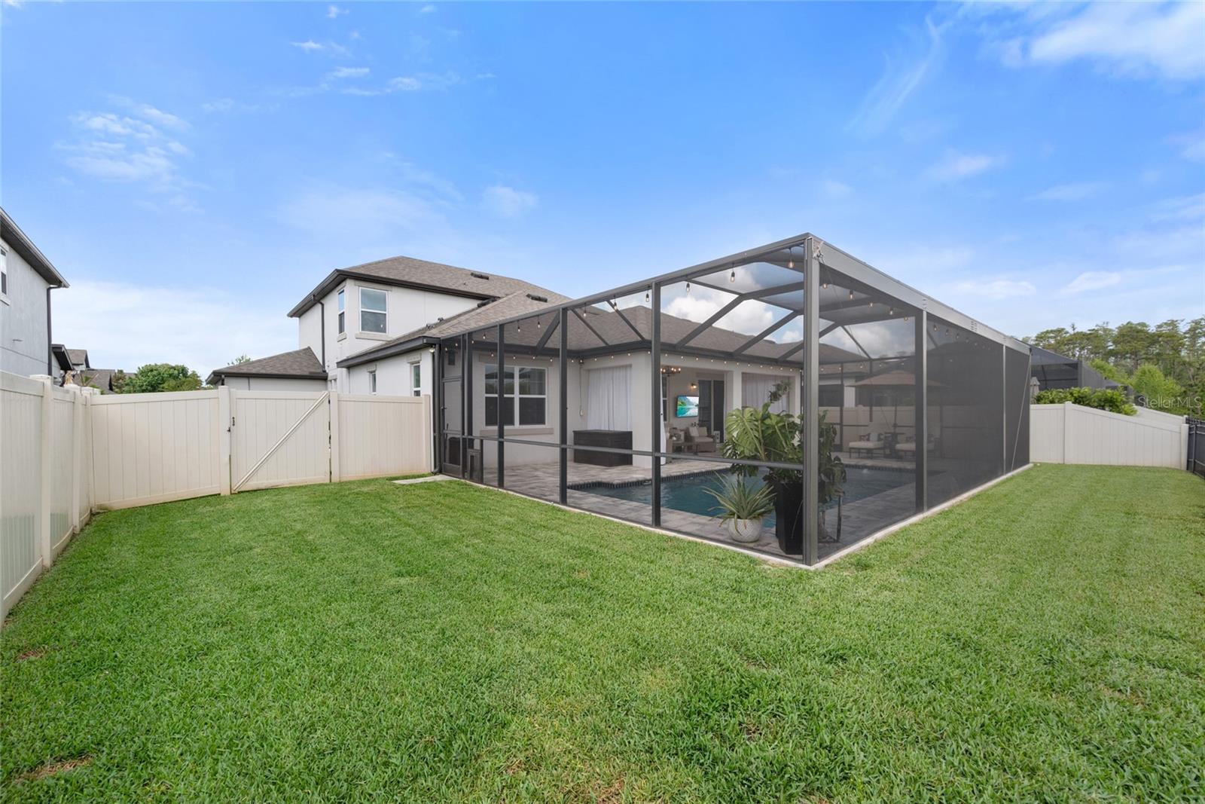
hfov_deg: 104.2
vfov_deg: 81.2
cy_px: 402
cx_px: 602
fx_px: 469
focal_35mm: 14
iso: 250
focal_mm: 14
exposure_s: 1/640
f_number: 7.1
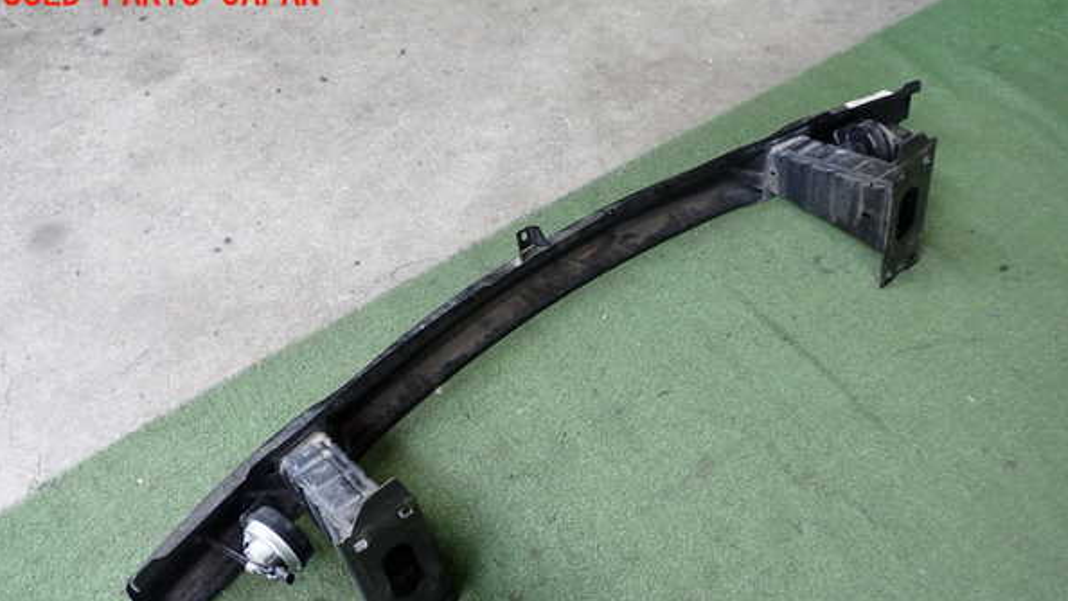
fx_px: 934
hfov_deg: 59.5
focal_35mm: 33
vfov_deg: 35.4
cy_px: 376
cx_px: 532
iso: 200
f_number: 2.3
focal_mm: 5.4
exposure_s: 1/80
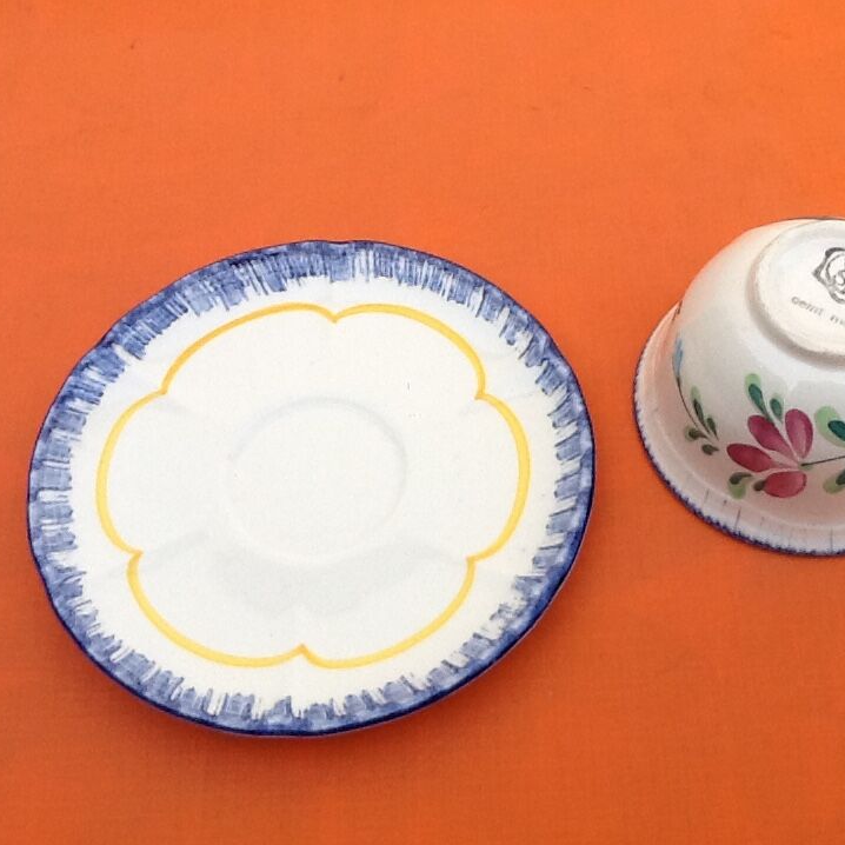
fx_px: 1436
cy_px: 422
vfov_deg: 32.8
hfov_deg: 32.6
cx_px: 534
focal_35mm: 52
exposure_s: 1/120
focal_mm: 2.03
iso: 64
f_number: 2.4
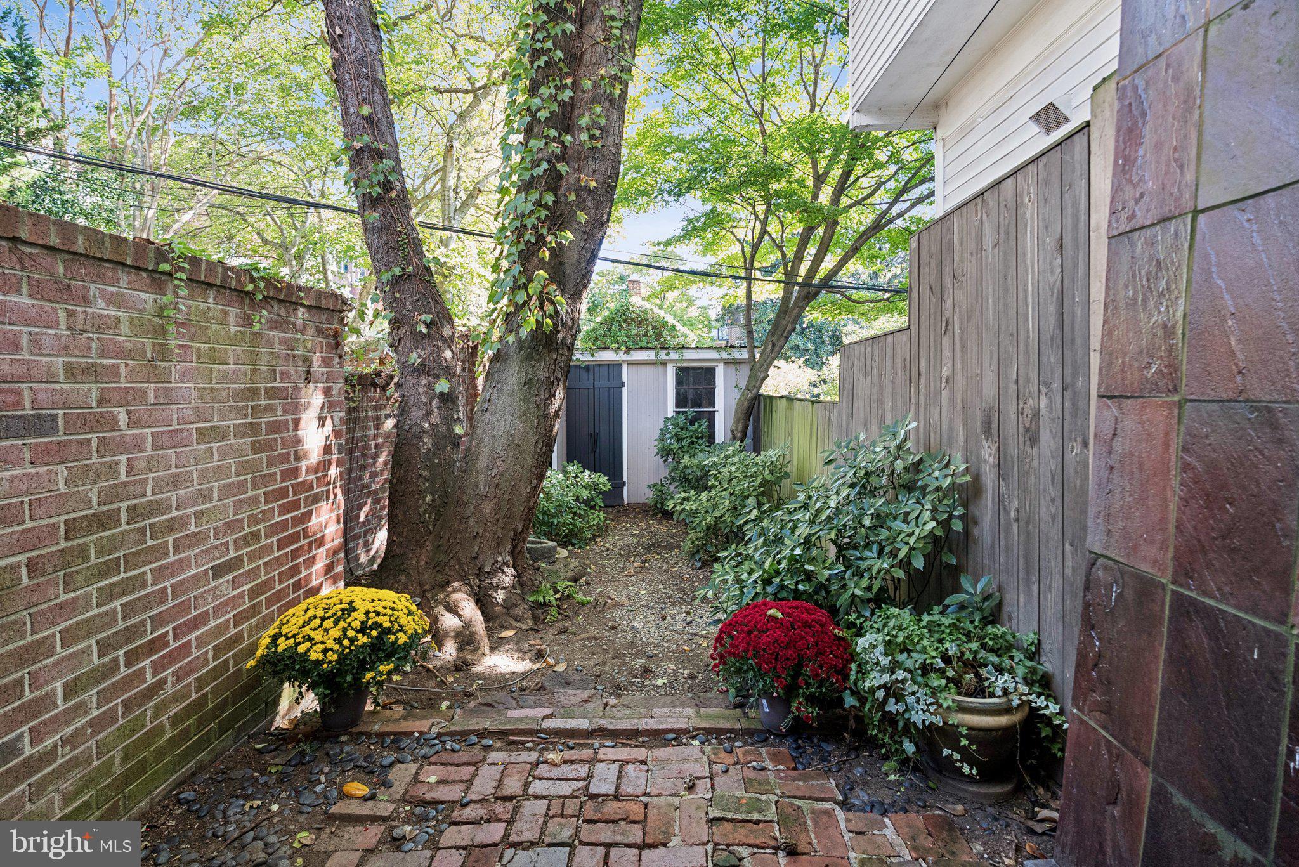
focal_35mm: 16
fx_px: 578
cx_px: 650
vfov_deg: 73.8
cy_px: 434
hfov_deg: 96.7
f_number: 4
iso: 320
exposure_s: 1/60
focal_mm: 16
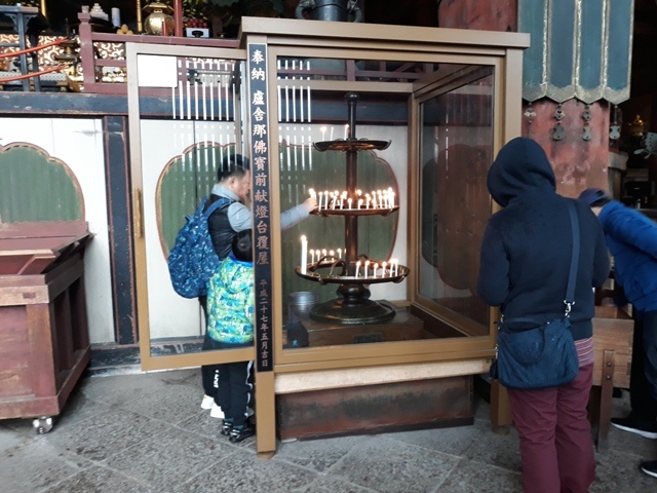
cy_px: 246
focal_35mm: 27
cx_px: 328
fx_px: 512
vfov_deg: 51.4
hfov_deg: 65.3
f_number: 1.7
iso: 200
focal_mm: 3.71
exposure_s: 1/24
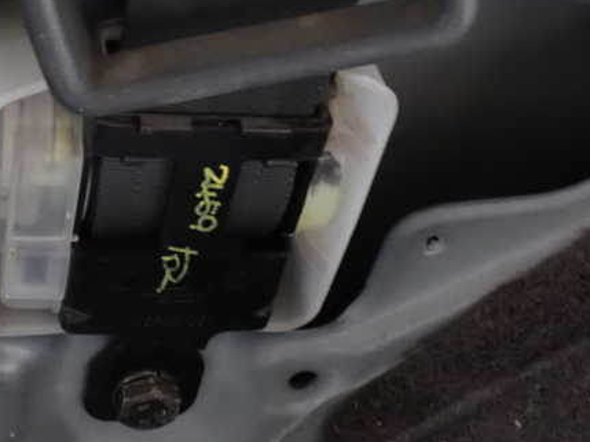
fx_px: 1192
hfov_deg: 27.6
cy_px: 185
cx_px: 202
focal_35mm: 70
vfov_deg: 21.0
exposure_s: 1/3
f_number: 3.2
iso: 1600
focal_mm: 9.01
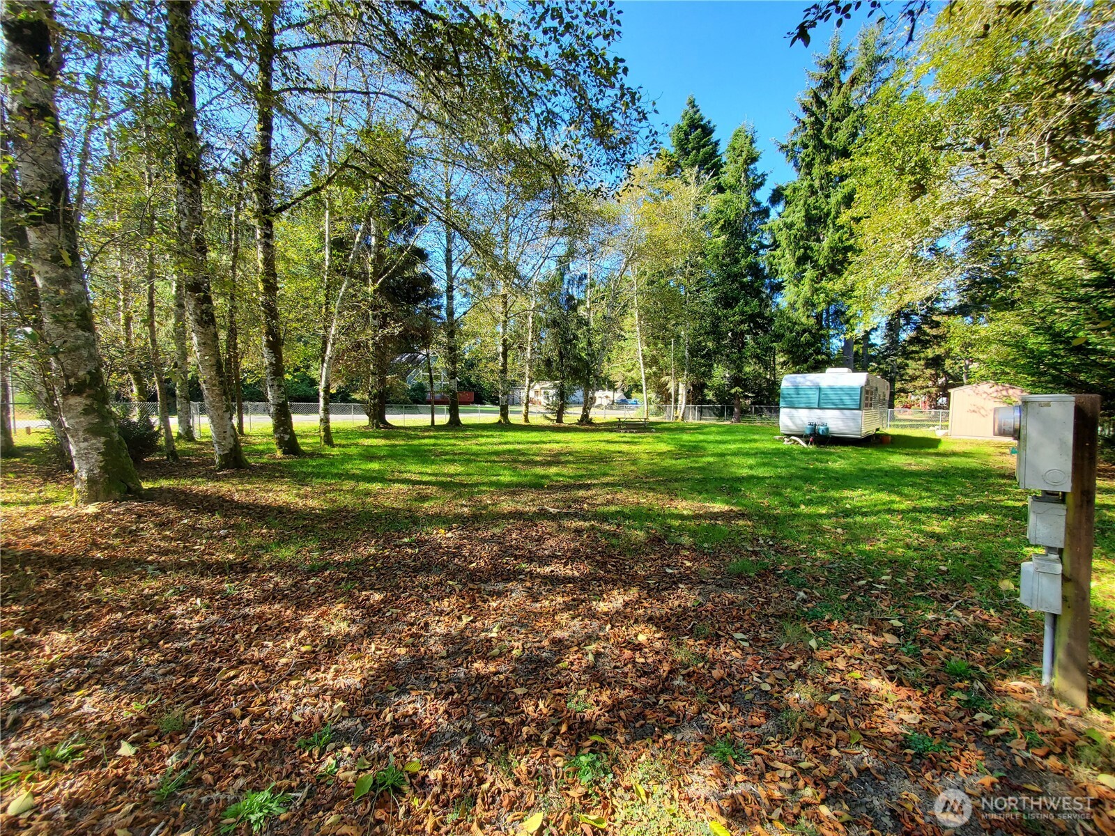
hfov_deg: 106.2
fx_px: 419
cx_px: 558
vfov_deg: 89.9
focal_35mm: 13
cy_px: 418
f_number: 2.2
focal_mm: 1.8
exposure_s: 1/218
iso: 50
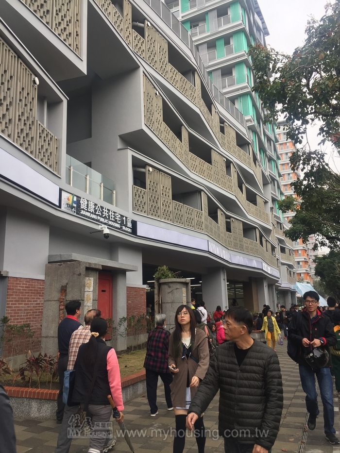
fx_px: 380
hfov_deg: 48.2
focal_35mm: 29
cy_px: 226
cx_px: 170
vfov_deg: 61.7
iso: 32
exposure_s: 1/186
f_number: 2.2
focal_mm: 4.15
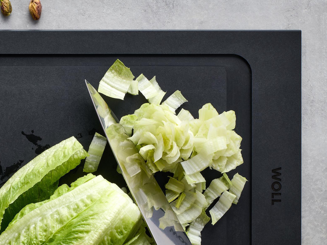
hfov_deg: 20.9
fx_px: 869
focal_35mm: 92
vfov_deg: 15.9
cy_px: 198
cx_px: 34
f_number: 16
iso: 100
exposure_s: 1/250
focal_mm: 50
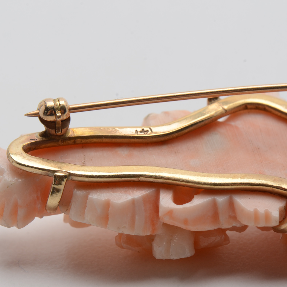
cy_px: 142
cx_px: 76
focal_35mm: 173
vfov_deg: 10.1
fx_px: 1620
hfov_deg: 10.1
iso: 200
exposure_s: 1/125
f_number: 18
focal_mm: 85
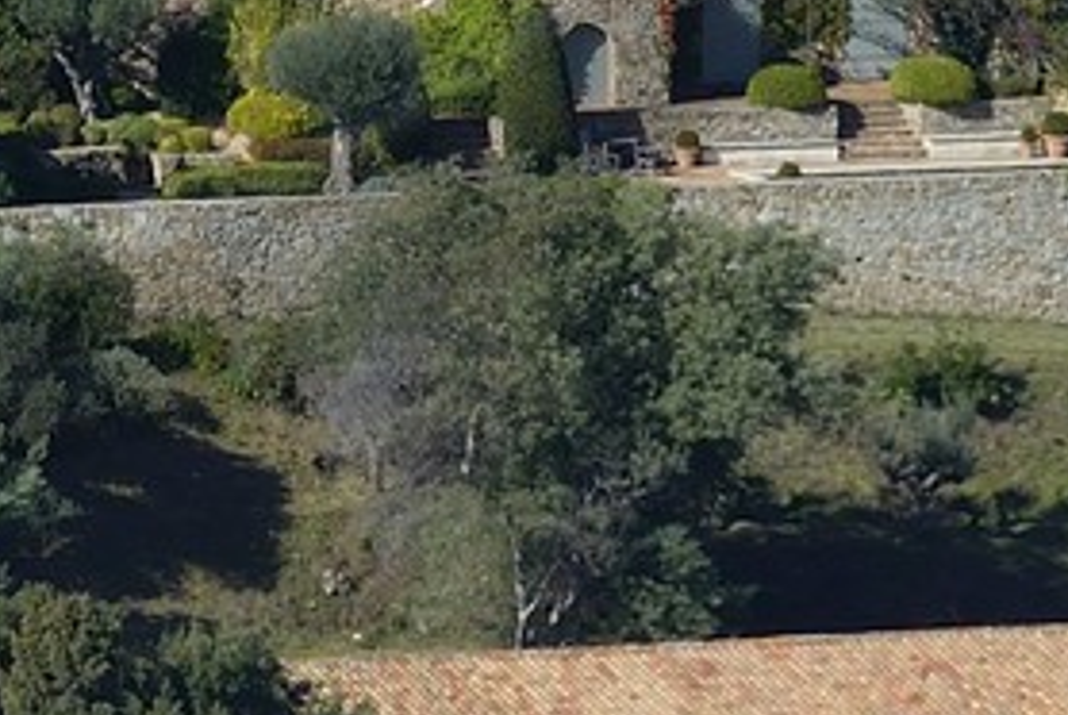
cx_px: -334
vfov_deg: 1.2
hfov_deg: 1.8
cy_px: -1103
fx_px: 34122
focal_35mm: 1149
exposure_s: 1/1250
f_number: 14
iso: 800
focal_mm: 200
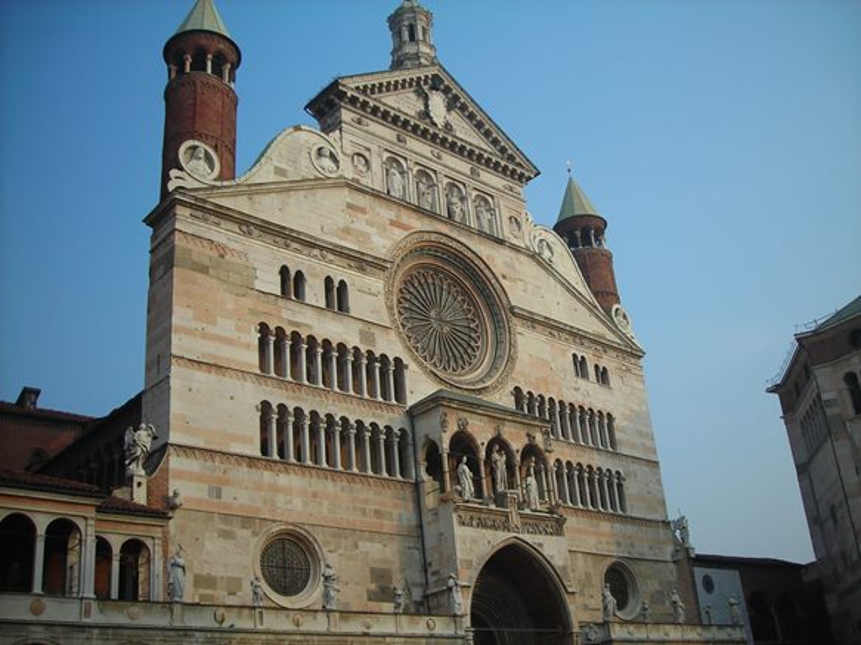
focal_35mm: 38
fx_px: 945
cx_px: 430
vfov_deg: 37.7
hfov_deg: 49.0
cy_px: 322
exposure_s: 1/131
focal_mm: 6.3
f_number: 6.4
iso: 50
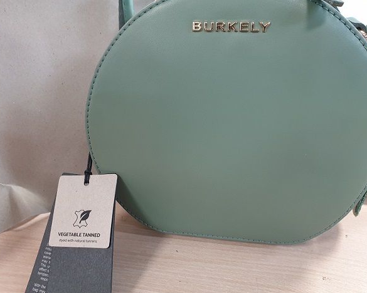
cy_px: 150
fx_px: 304
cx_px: 194
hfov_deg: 62.2
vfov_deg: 51.5
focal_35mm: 28
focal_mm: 4.3
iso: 320
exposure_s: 1/33
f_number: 2.4
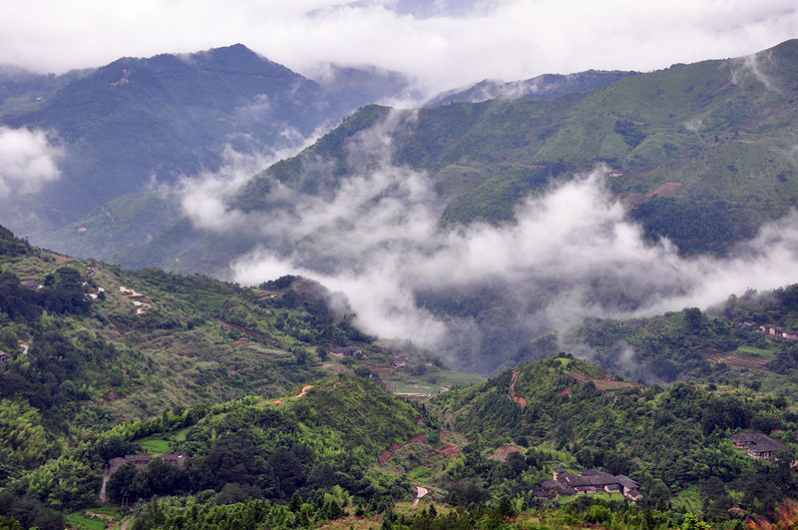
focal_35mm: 87
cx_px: 399
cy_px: 265
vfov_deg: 15.7
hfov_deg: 23.4
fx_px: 1926
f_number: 10
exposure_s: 1/250
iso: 200
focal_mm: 58
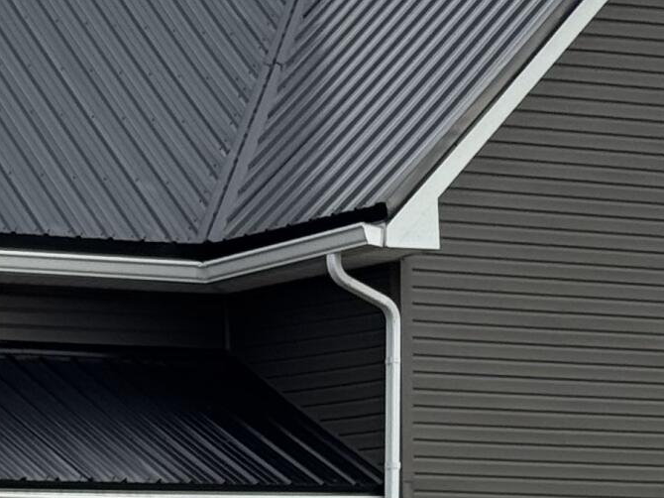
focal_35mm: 215
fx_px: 4123
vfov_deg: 6.9
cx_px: -251
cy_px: 528
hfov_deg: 9.0
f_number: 1.78
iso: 64
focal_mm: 6.76
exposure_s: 1/2179
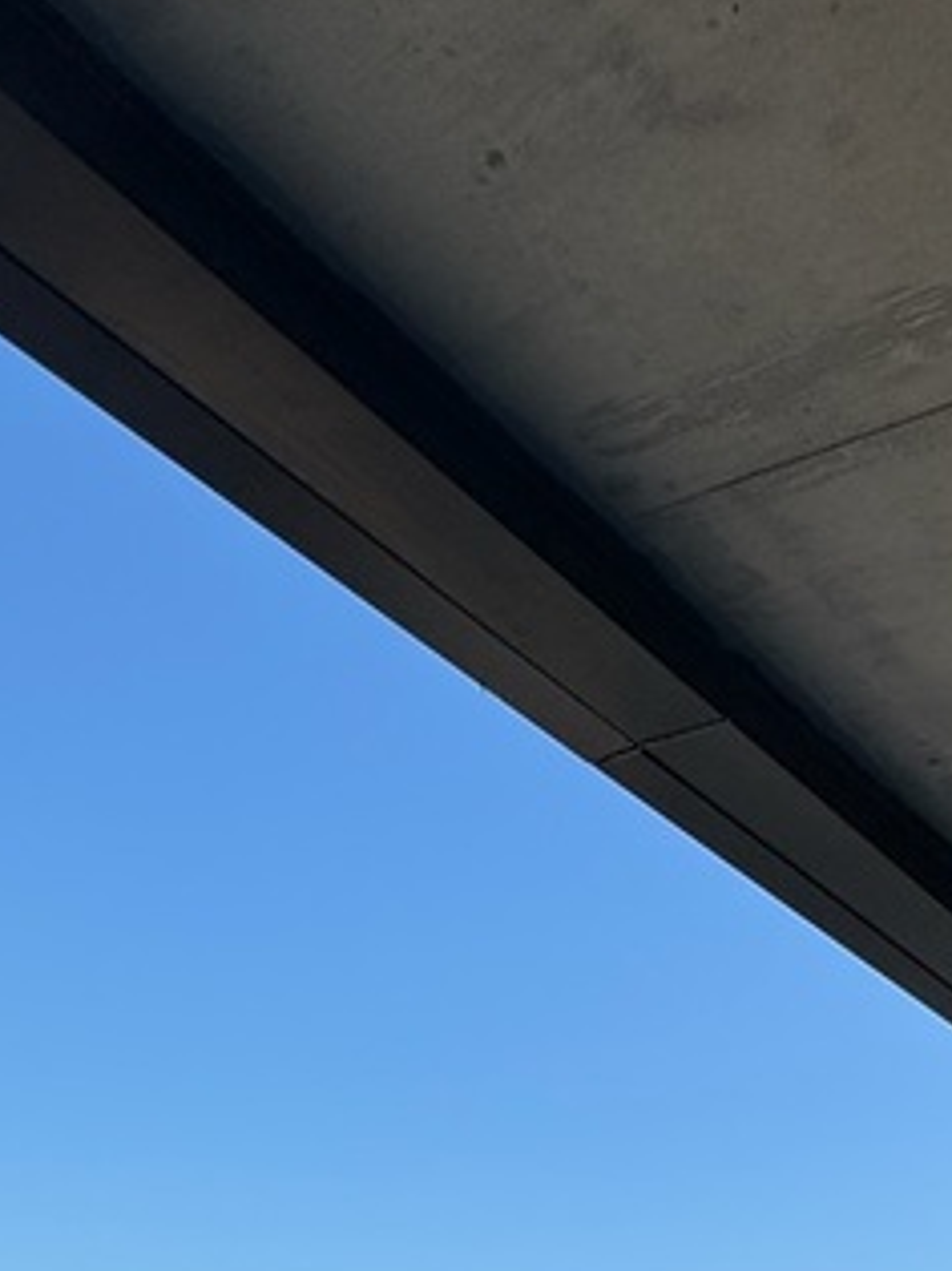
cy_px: 1767
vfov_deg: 29.4
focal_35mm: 48
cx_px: 686
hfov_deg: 29.9
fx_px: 1761
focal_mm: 2.22
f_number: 2.2
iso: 40
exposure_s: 1/932
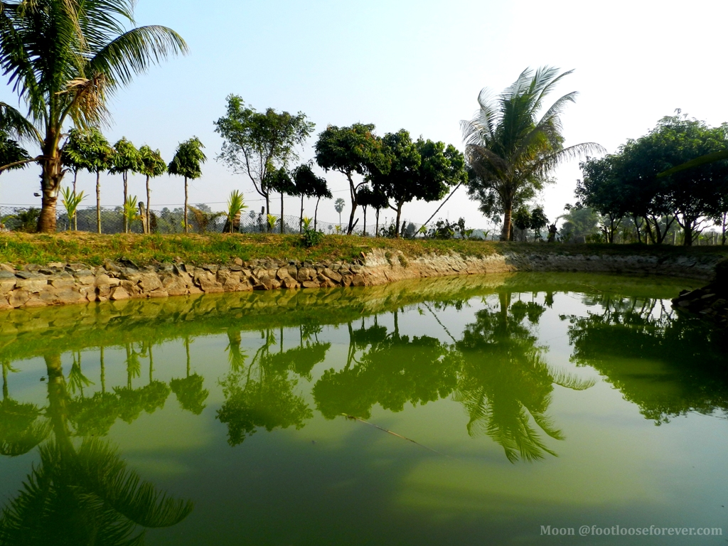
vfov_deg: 58.9
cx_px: 364
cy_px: 273
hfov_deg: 73.9
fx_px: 484
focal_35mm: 23
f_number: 4
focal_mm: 4
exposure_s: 1/800
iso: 160
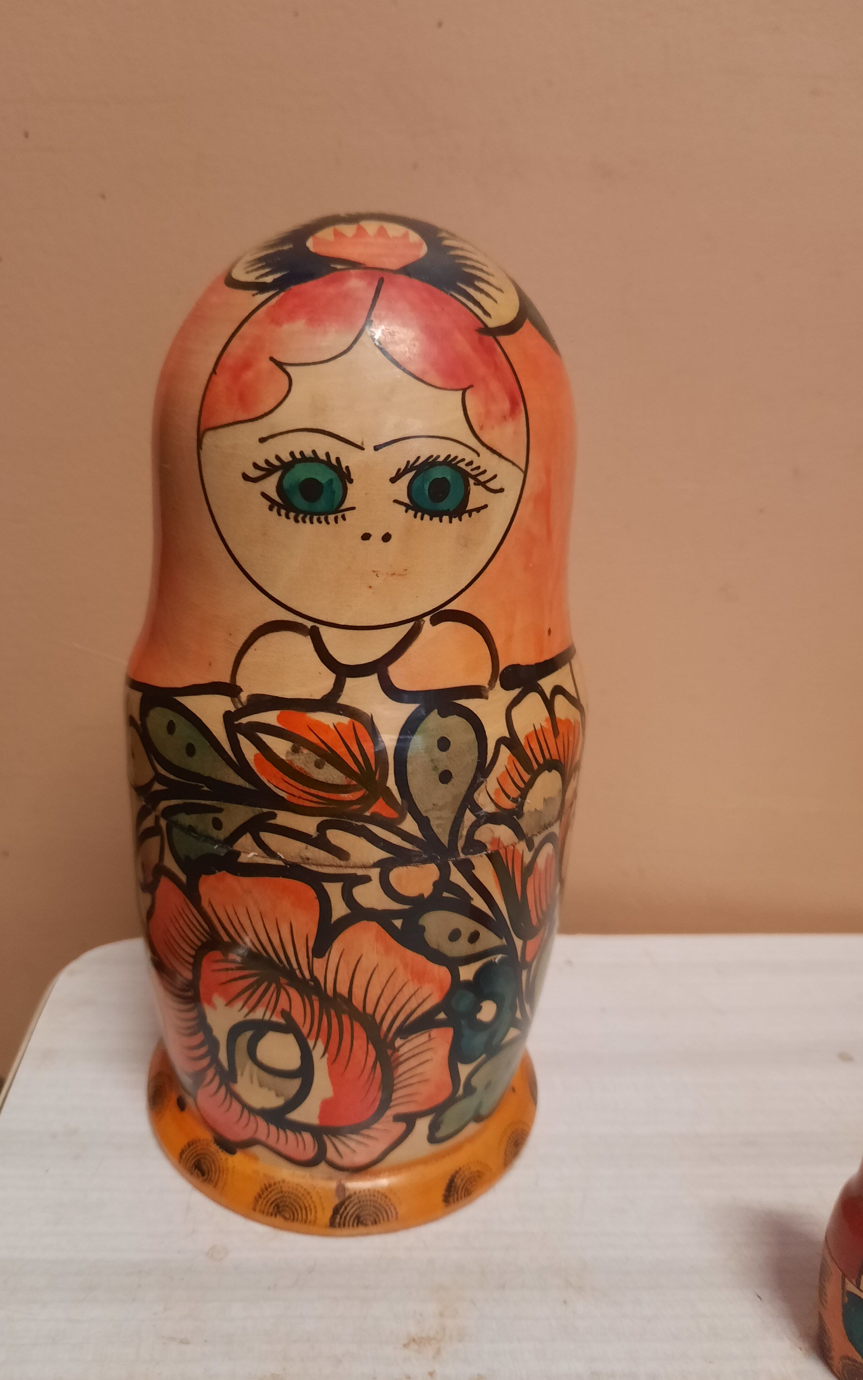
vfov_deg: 68.4
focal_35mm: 27
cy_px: 681
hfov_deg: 46.0
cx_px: 390
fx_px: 1016
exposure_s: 1/33
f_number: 2
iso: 250
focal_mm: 4.6
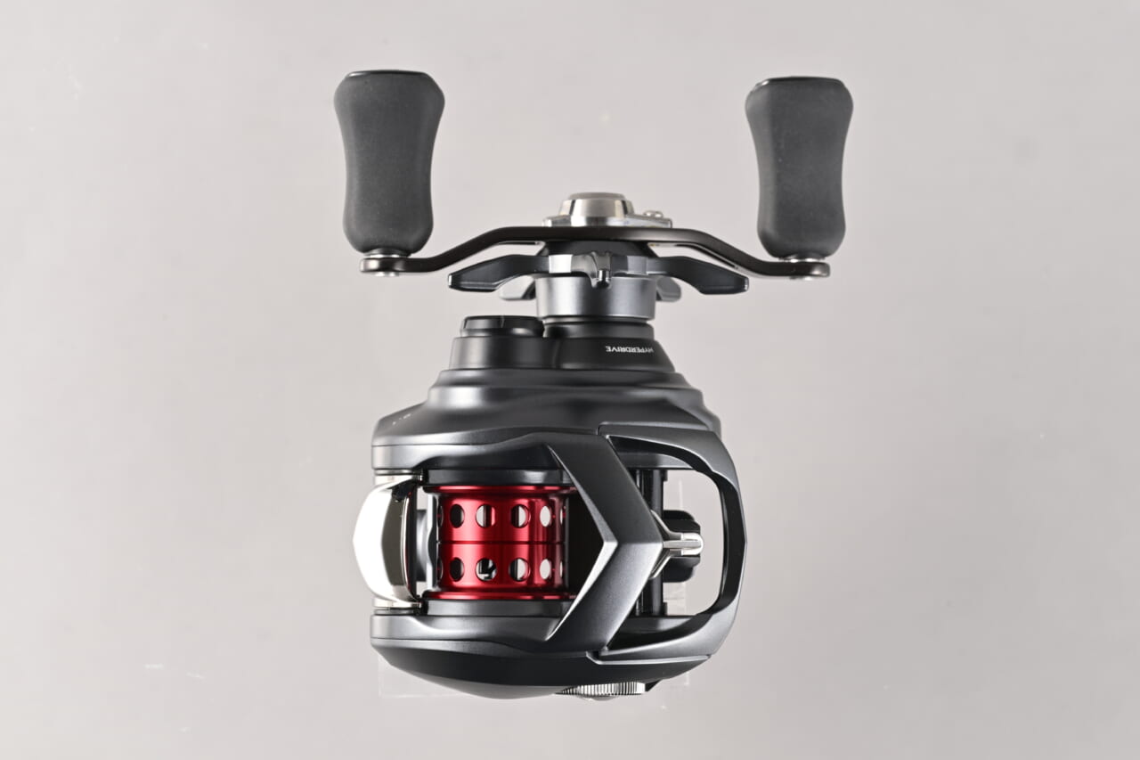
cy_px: 380
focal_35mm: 105
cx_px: 570
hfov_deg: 19.5
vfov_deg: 13.0
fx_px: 3324
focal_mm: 105
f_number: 14
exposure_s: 1/125
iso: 200
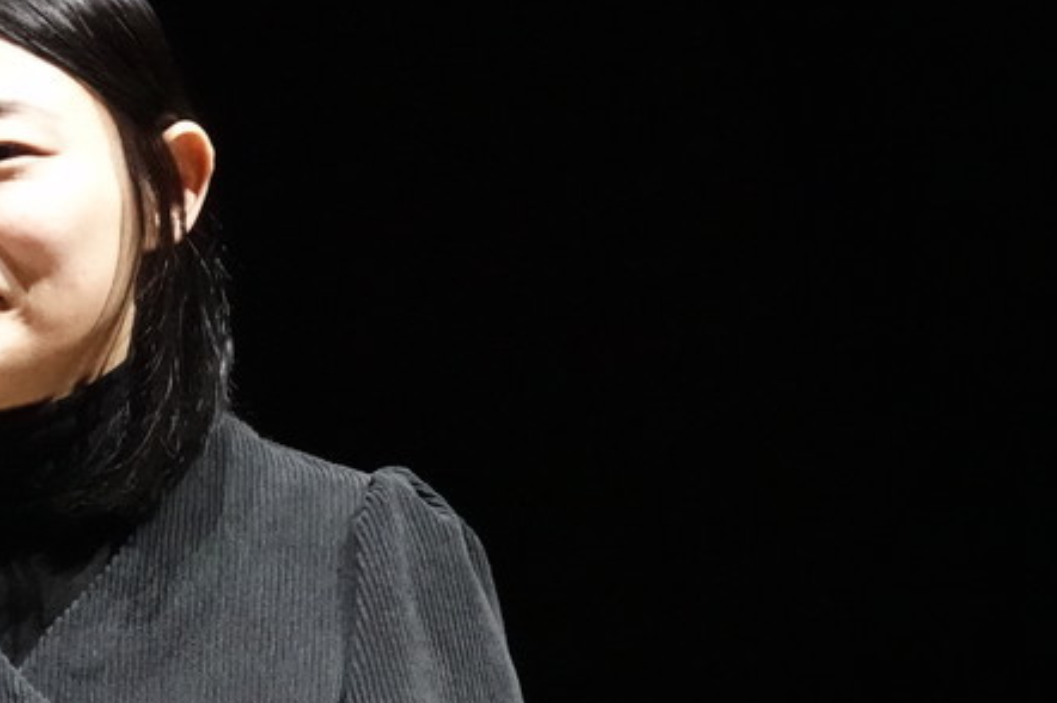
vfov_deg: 1.7
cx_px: -7
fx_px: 24234
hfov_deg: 2.5
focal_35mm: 826
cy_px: 583
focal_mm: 139.53
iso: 5000
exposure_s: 1/250
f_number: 4
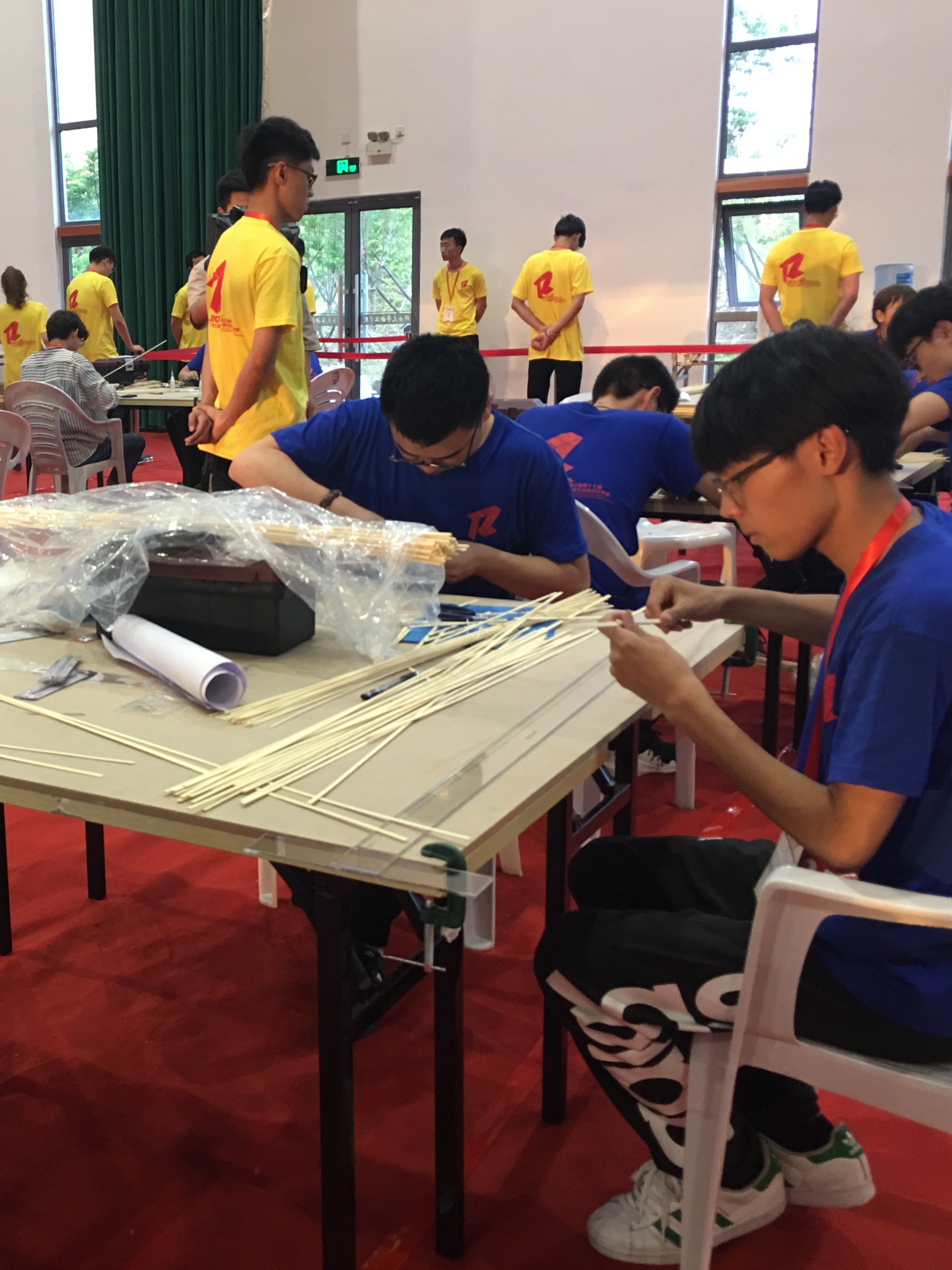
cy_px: 630
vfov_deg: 47.9
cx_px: 166
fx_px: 1430
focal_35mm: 39
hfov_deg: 35.4
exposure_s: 1/17
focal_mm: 4.15
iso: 64
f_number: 2.2
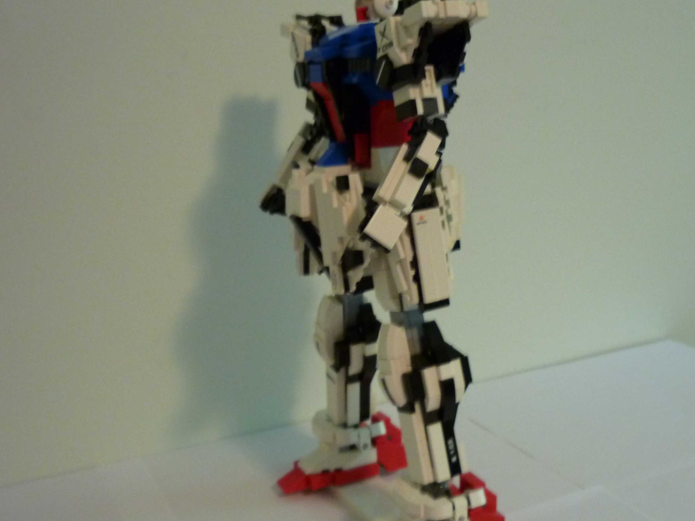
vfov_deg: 34.3
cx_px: 343
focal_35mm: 42
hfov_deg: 44.8
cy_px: 248
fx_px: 843
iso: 400
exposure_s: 1/13
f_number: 2.8
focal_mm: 5.5
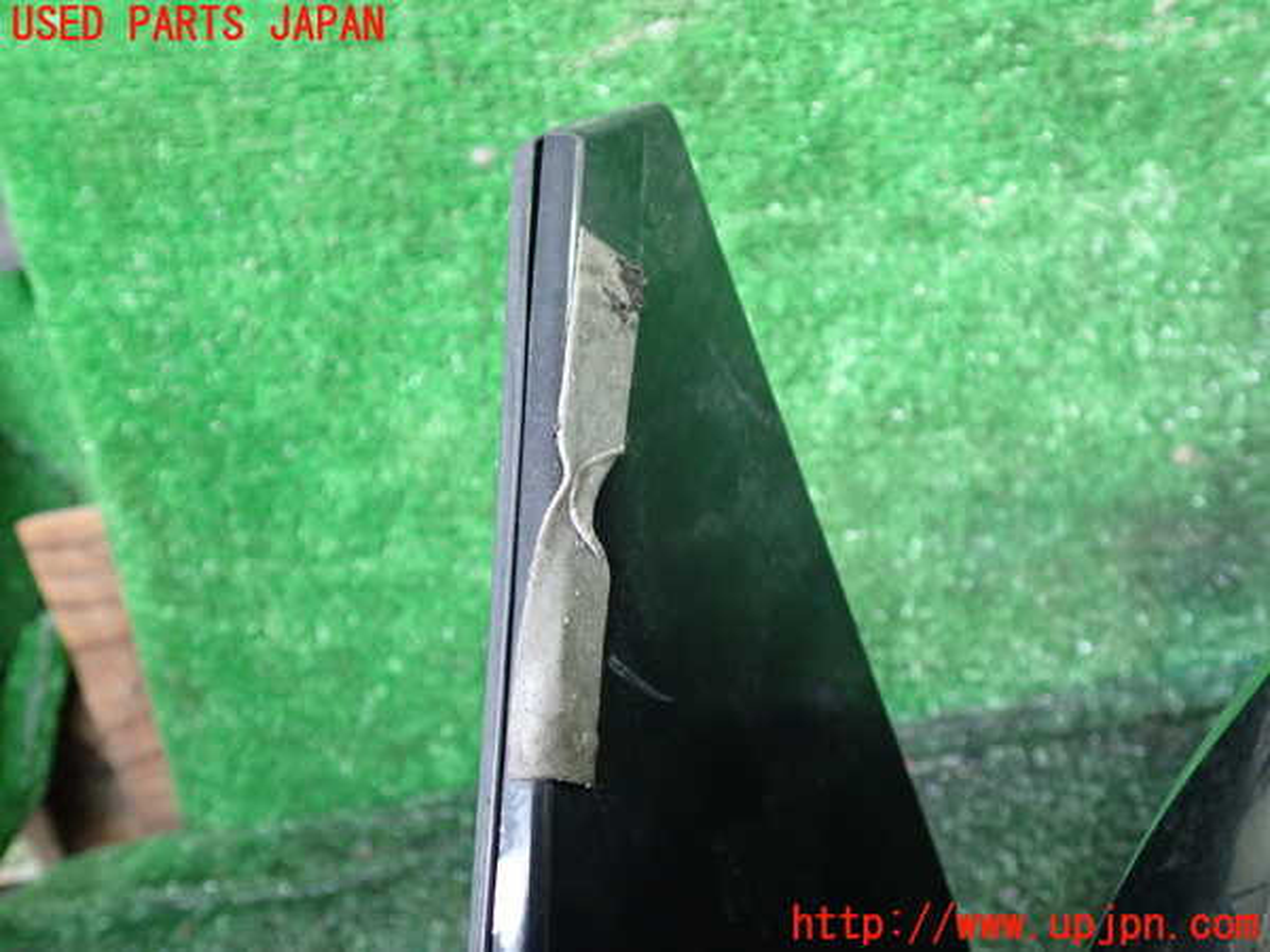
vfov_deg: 46.8
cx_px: 635
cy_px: 476
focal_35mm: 30
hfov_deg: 60.0
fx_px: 1101
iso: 500
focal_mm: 5.4
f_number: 2.3
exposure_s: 1/30
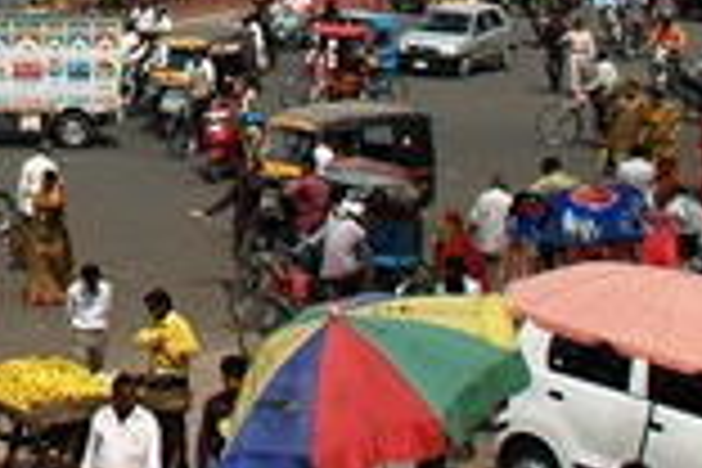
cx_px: -436
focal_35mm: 111
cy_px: -225
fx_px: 2164
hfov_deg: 16.3
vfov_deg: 11.8
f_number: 11
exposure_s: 1/400
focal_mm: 18
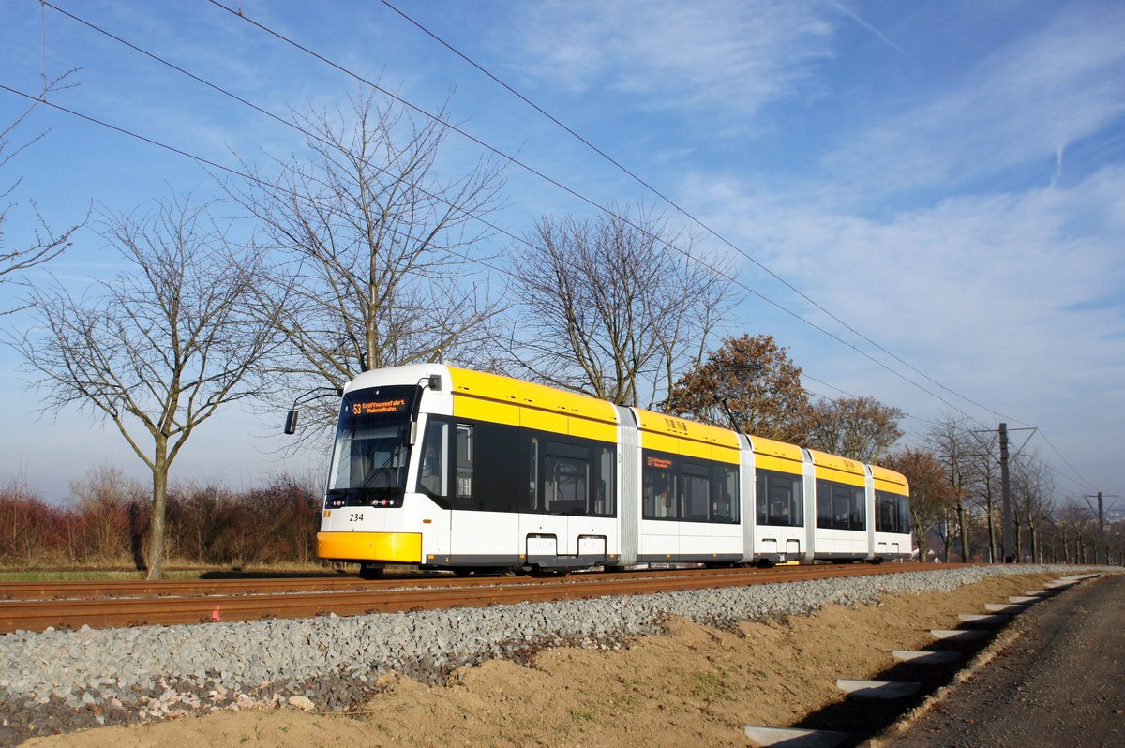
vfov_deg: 47.9
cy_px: 374
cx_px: 562
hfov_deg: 67.4
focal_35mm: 27
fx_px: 843
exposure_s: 1/2000
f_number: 5
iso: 400
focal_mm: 18
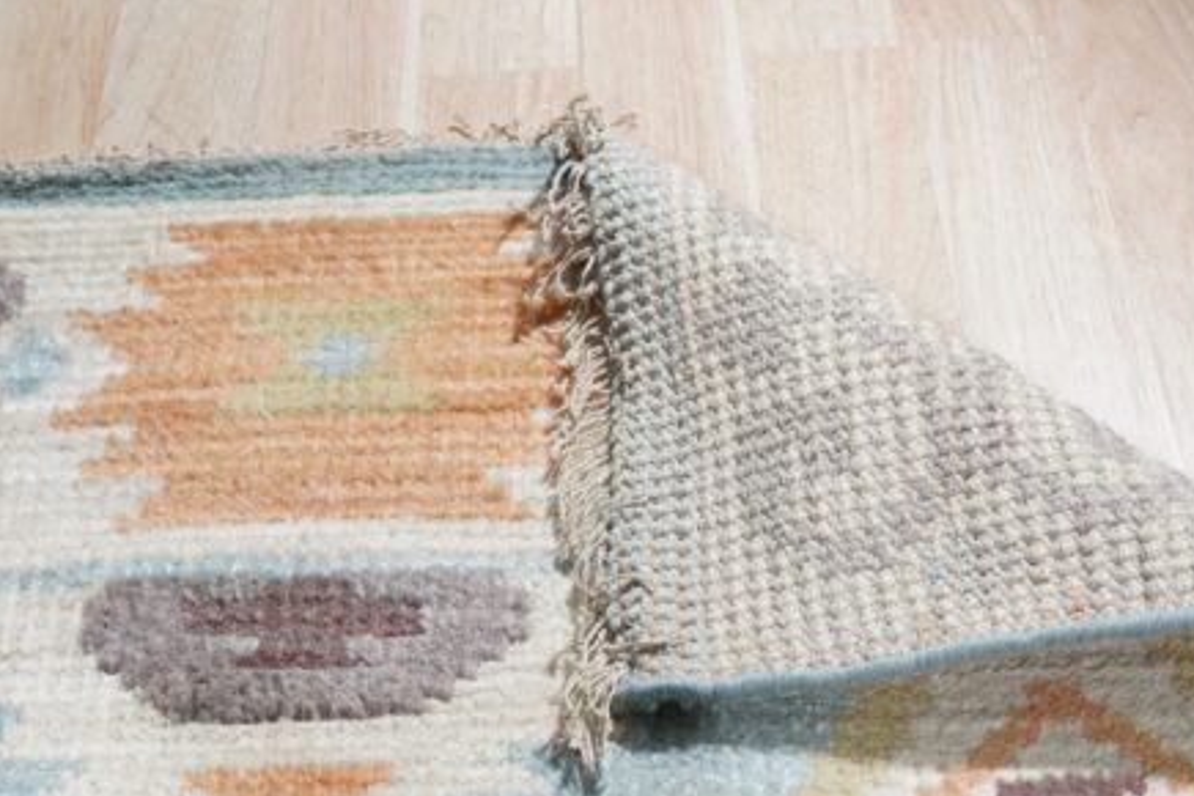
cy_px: 519
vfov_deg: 21.8
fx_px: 2056
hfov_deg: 32.3
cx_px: 730
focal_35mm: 62
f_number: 4.5
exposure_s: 1/250
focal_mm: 30
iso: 500
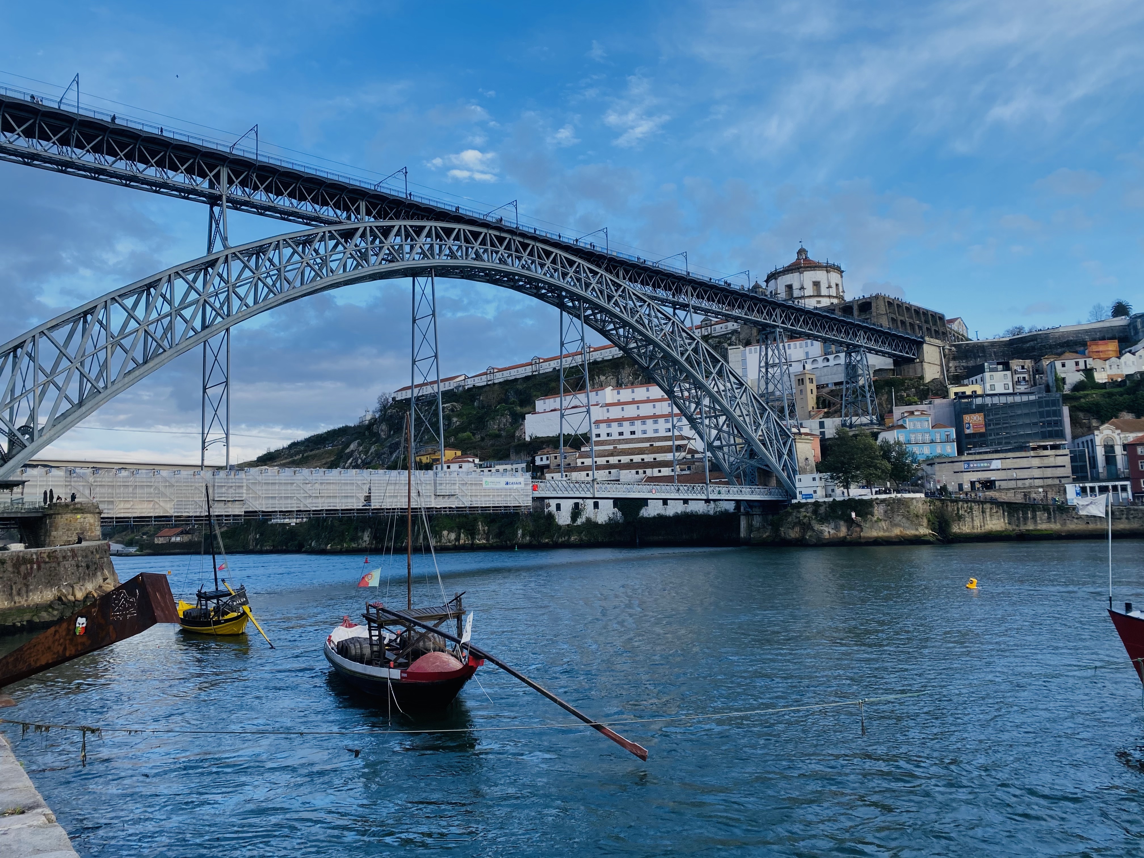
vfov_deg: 53.1
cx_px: 572
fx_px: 859
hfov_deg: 67.3
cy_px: 429
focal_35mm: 26
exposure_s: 1/738
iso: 32
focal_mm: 4.25
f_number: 1.8
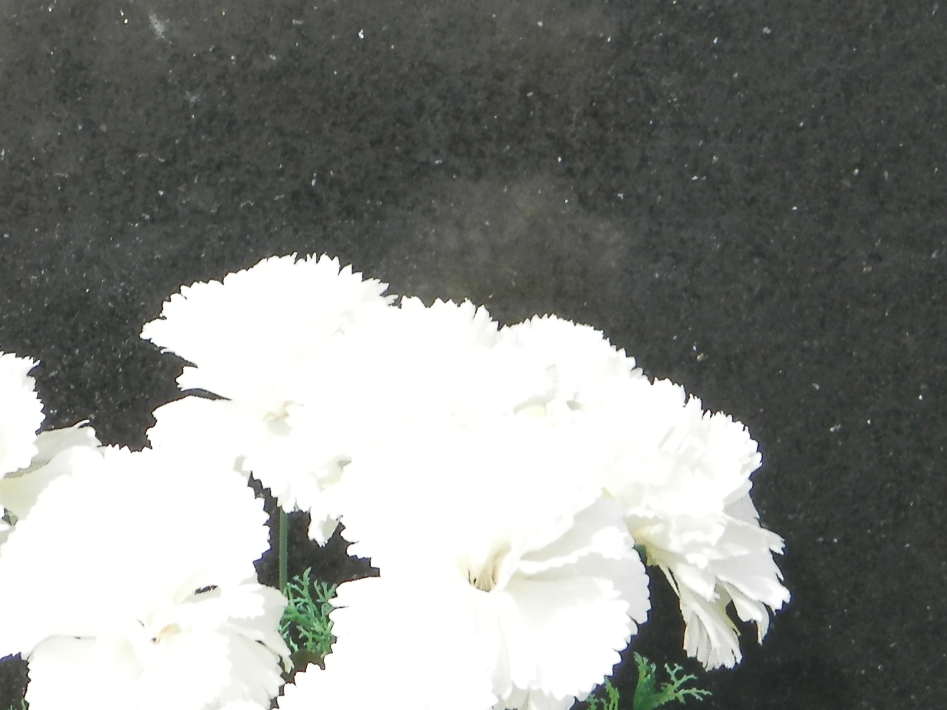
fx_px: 8644
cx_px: 317
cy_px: -338
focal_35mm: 316
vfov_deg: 4.7
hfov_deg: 6.3
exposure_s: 1/250
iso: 80
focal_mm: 19
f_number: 4.5
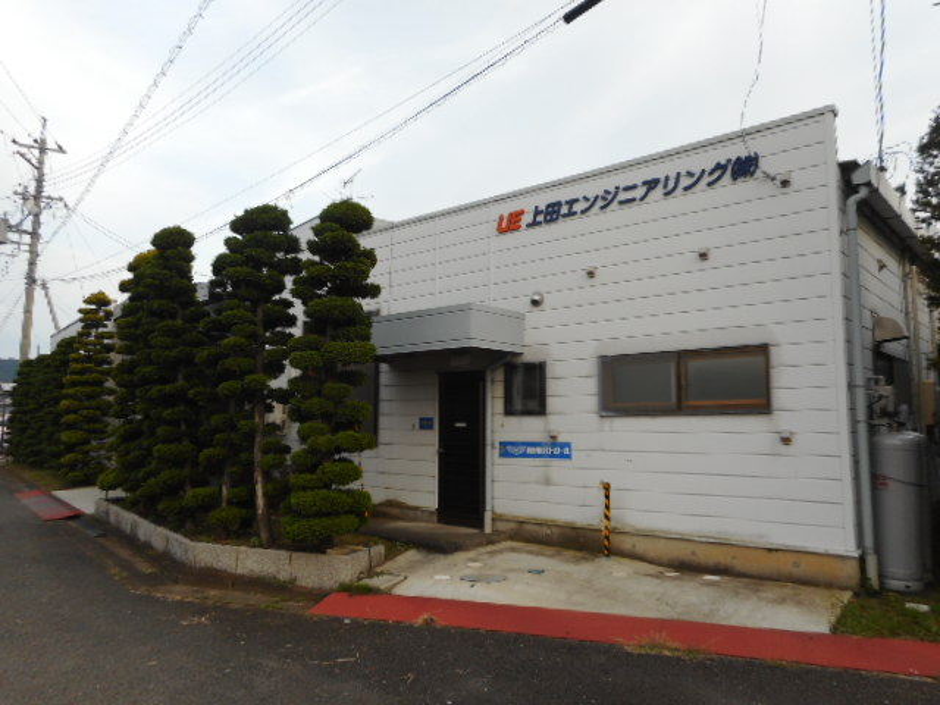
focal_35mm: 25
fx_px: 679
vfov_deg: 54.9
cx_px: 470
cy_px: 352
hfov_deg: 69.4
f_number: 3.7
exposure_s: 1/50
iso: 80
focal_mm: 4.5
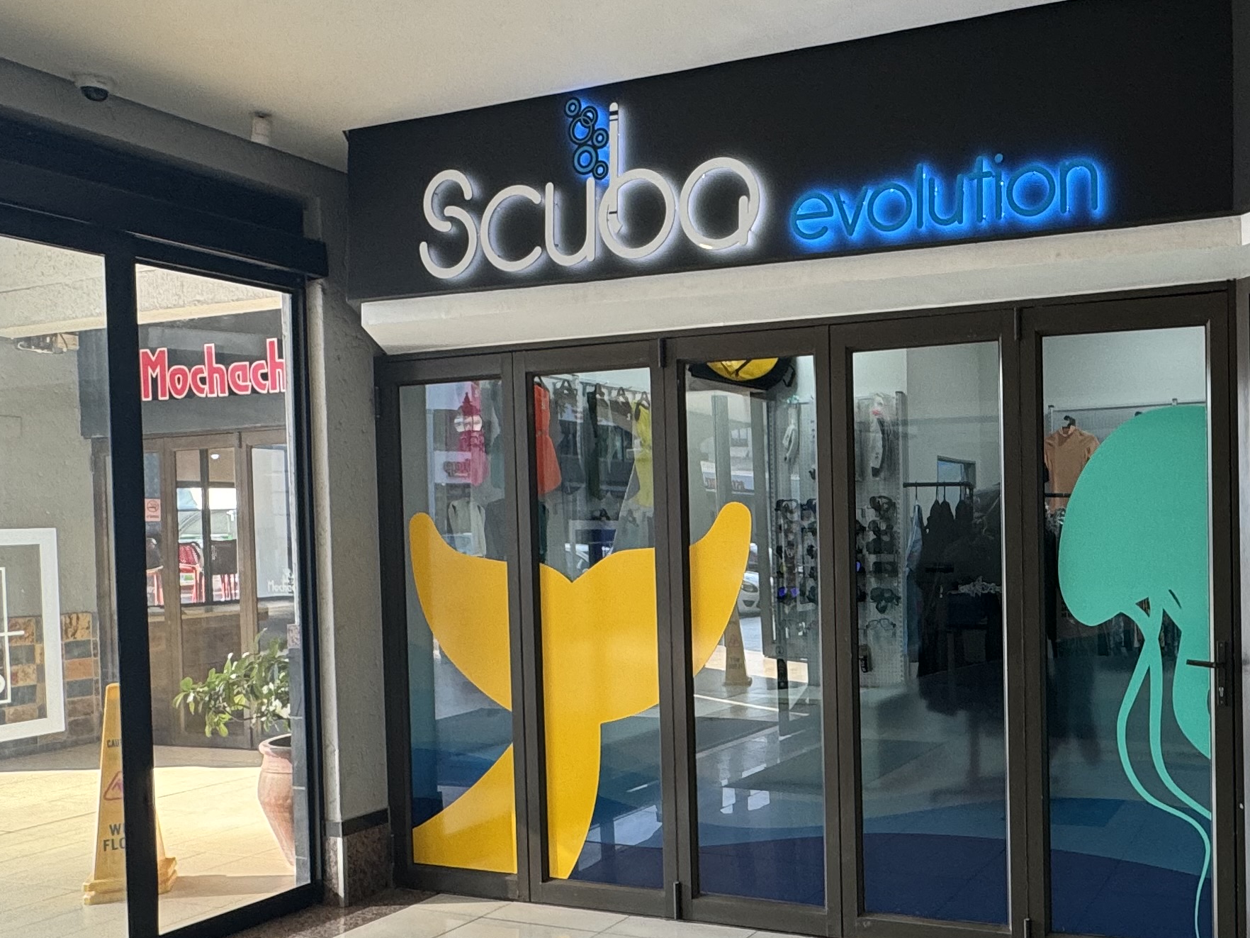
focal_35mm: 32
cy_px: 556
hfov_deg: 53.6
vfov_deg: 44.0
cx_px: 969
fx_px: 1156
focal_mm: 2.22
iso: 100
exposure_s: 1/100
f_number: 2.2
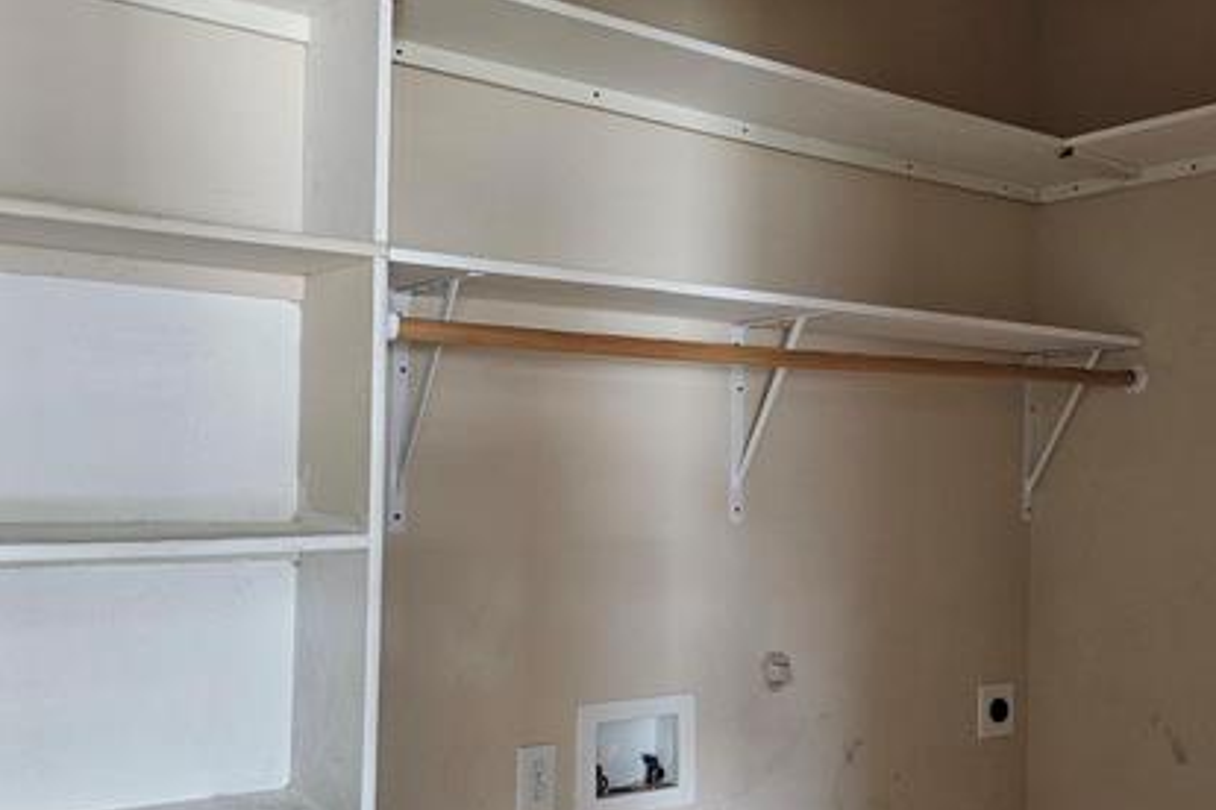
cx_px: 655
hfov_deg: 51.8
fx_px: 1250
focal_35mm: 37
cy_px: 464
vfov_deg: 35.9
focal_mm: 6.3
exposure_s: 1/40
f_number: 1.7
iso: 500
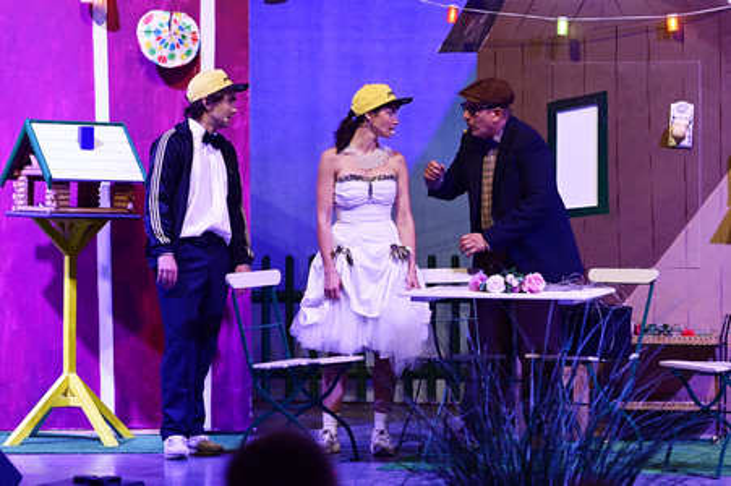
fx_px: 2435
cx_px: 366
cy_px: 243
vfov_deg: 11.4
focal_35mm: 120
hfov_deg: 17.1
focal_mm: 120
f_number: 3.5
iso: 2000
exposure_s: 1/400
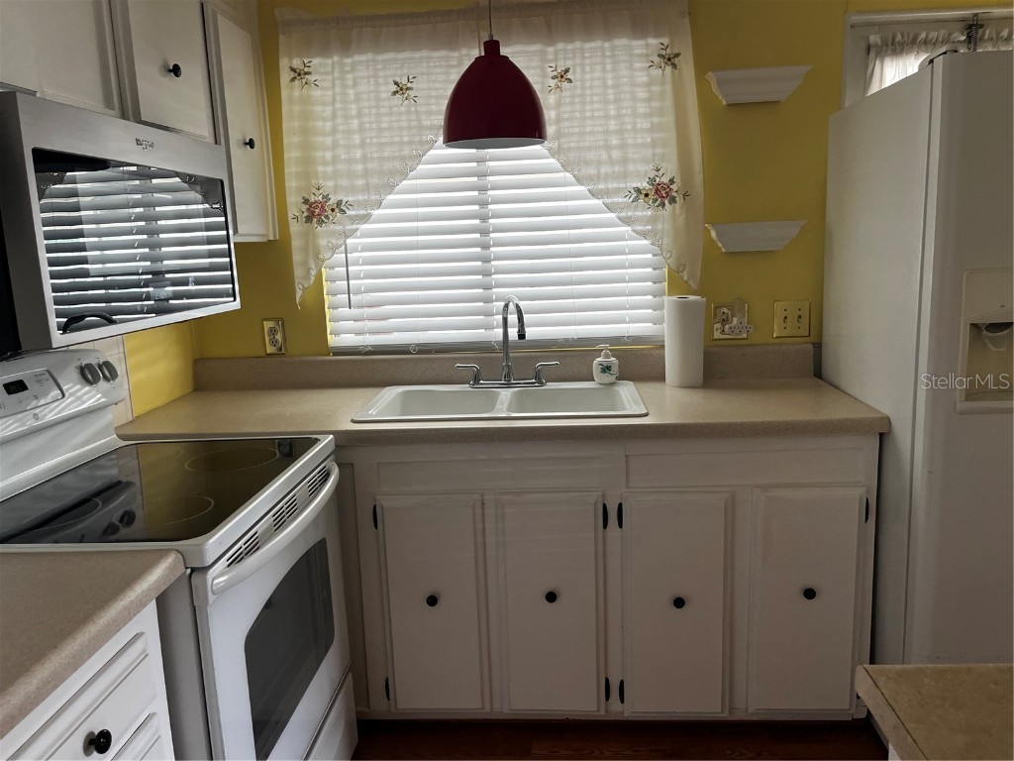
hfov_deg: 67.3
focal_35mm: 26
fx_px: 762
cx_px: 507
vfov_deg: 53.1
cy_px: 380
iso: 125
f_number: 1.6
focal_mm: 5.1
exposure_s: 1/109
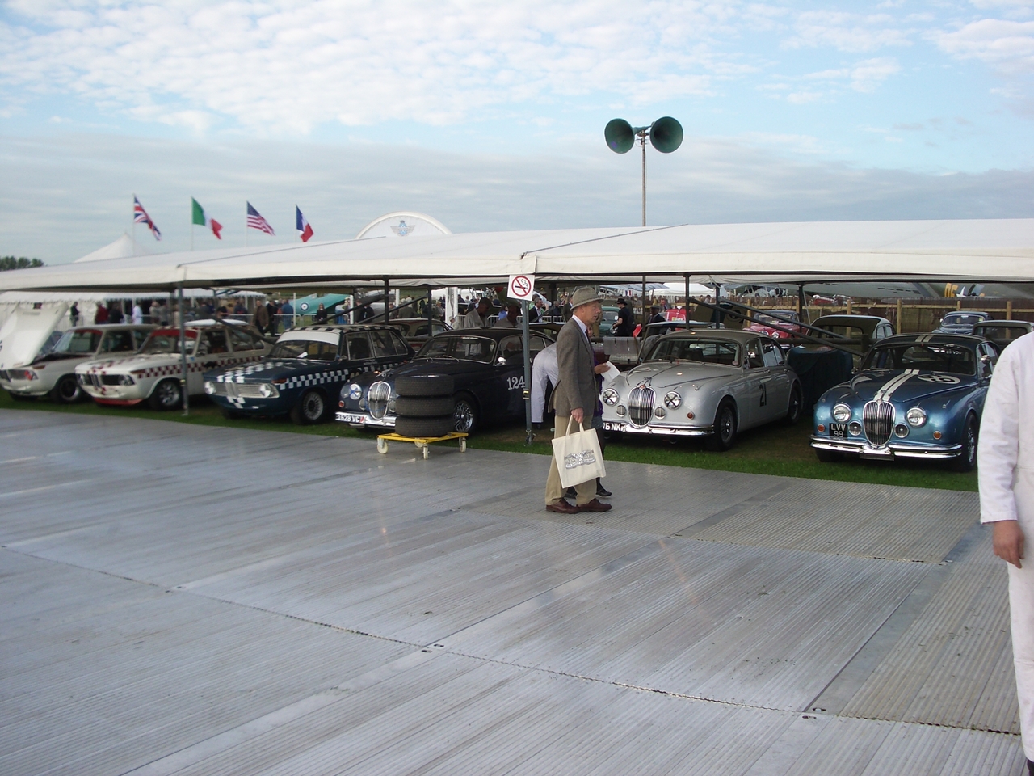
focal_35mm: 35
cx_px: 517
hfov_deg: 52.6
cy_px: 388
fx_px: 1045
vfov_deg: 40.7
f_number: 4.3
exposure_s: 1/200
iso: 80
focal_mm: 5.8
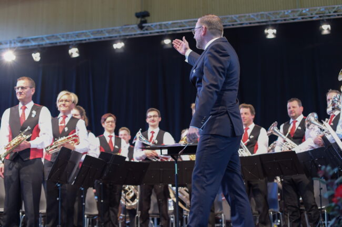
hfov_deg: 39.6
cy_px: 114
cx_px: 171
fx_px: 475
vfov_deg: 26.9
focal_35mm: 50
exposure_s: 1/125
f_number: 2.8
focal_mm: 50
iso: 1000
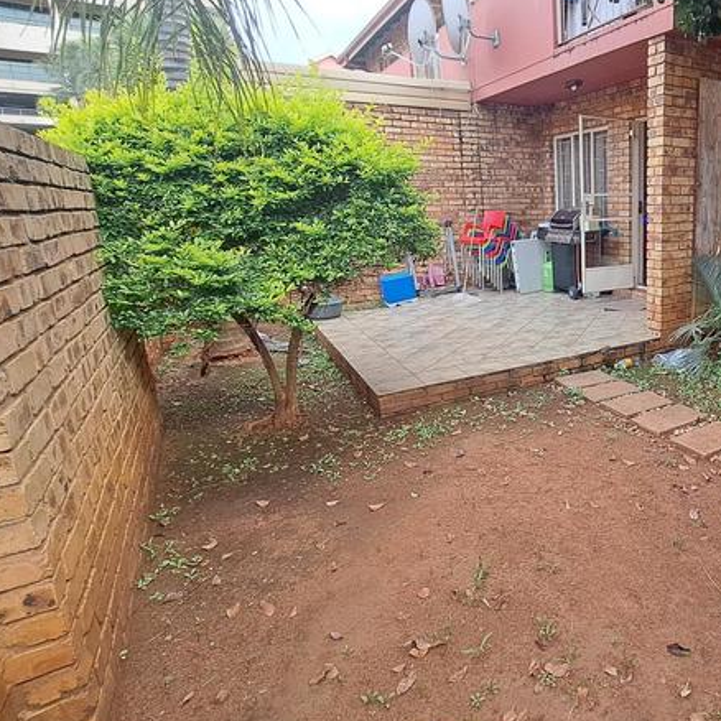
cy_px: 336
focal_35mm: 21
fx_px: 495
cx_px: 612
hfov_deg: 63.4
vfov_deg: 72.1
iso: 64
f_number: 2.2
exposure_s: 1/100
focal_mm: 1.74
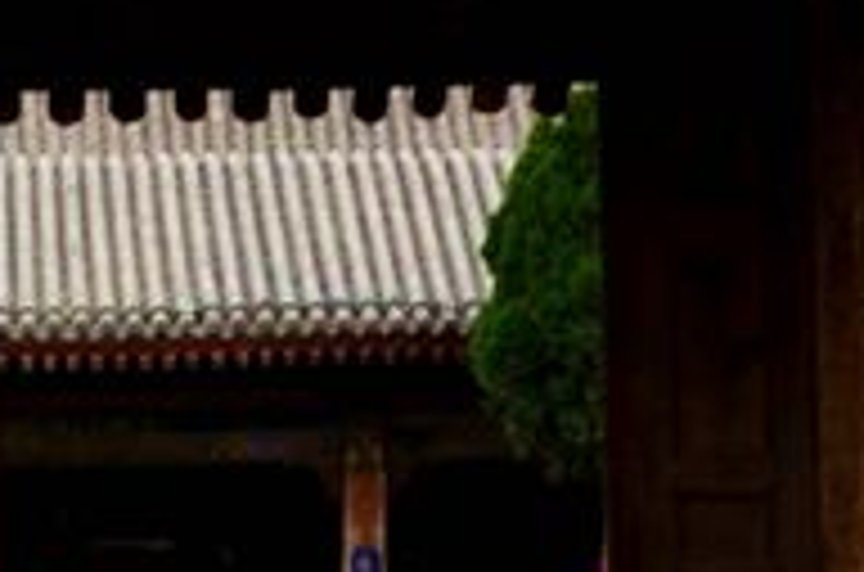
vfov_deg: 7.1
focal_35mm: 191
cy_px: 122
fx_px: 4573
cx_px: -79
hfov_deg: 10.7
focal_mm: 18
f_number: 10
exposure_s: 1/60
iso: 400
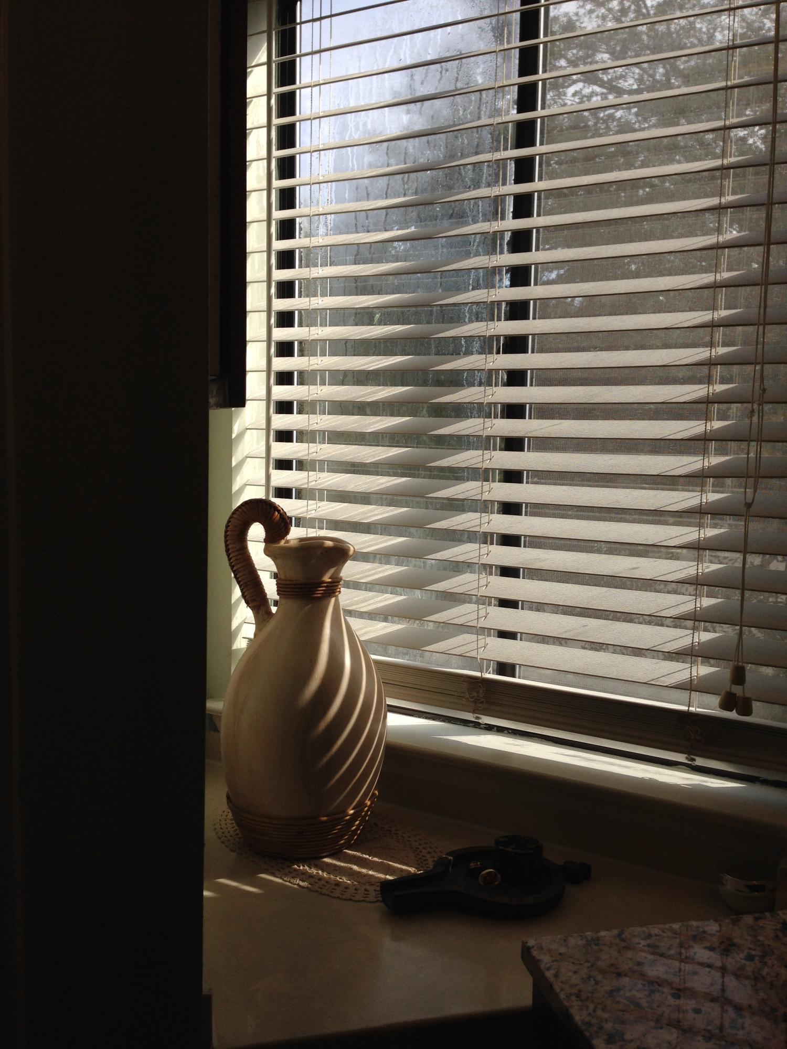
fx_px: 1000
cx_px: 394
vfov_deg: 55.4
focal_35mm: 33
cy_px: 524
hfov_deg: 42.9
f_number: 2.4
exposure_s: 1/1261
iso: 50
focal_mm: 4.12
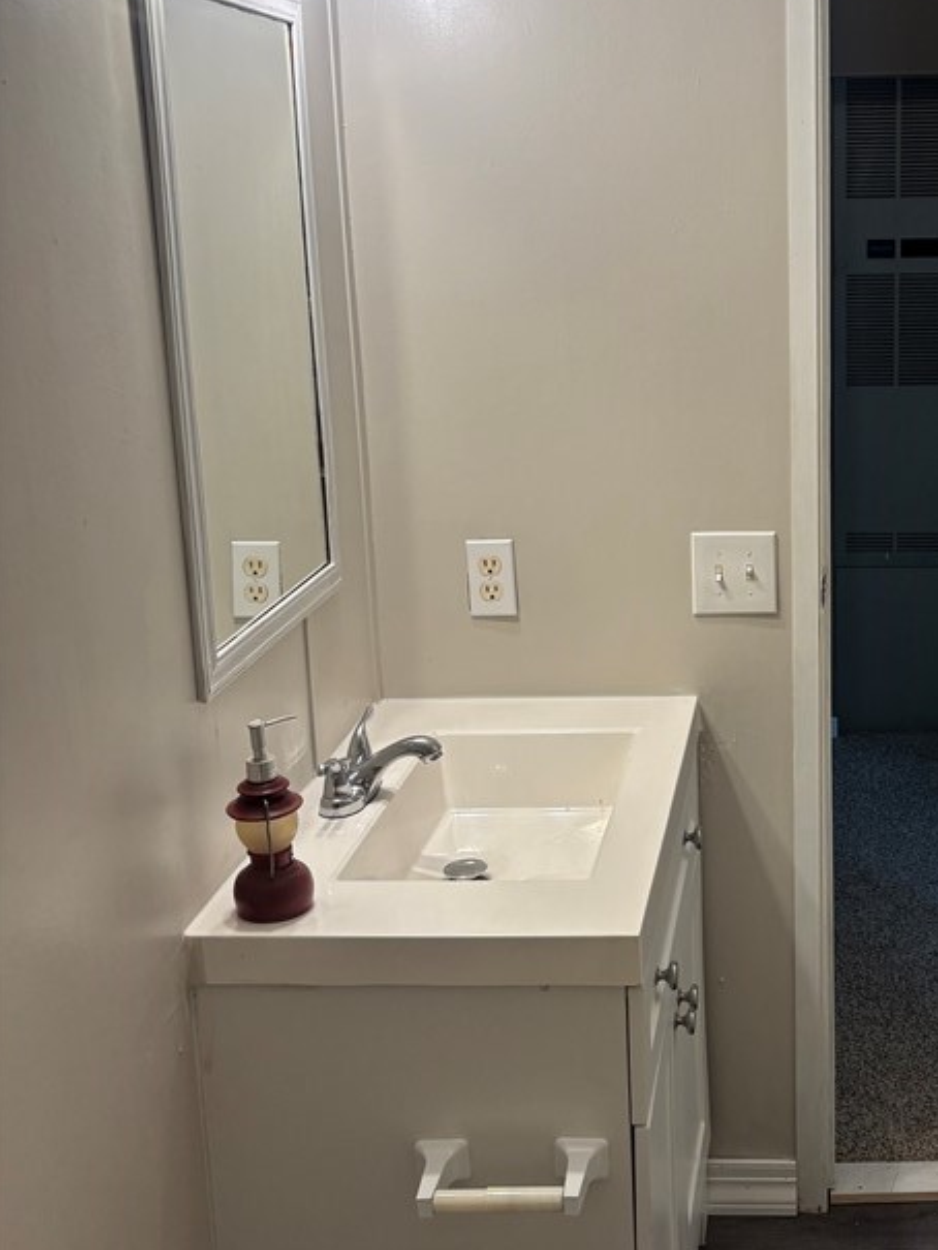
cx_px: 785
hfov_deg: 31.8
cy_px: 531
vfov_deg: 42.8
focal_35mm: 44
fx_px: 1589
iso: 80
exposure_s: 1/60
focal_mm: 5.96
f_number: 1.6
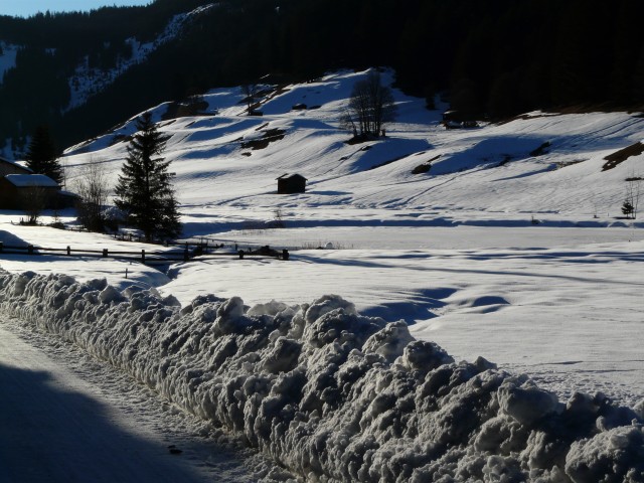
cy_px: 242
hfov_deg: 32.7
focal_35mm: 59
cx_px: 322
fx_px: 1098
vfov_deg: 24.8
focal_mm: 9.8
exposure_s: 1/400
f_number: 8
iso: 100
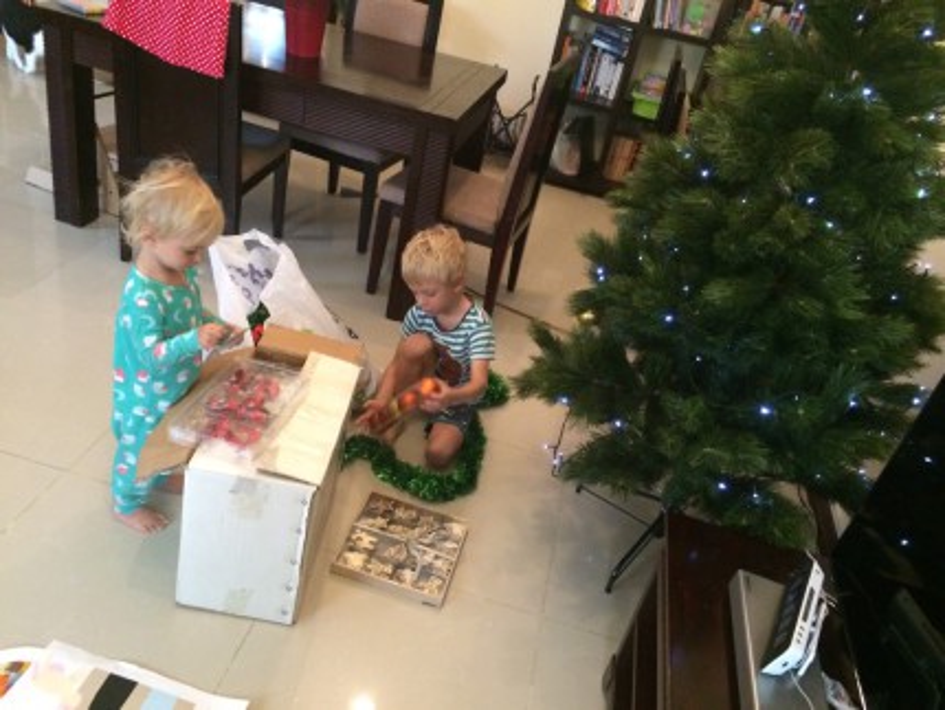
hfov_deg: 61.6
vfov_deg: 48.3
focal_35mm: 29
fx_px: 792
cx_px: 472
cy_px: 355
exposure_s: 1/15
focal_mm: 4.15
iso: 320
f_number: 2.2
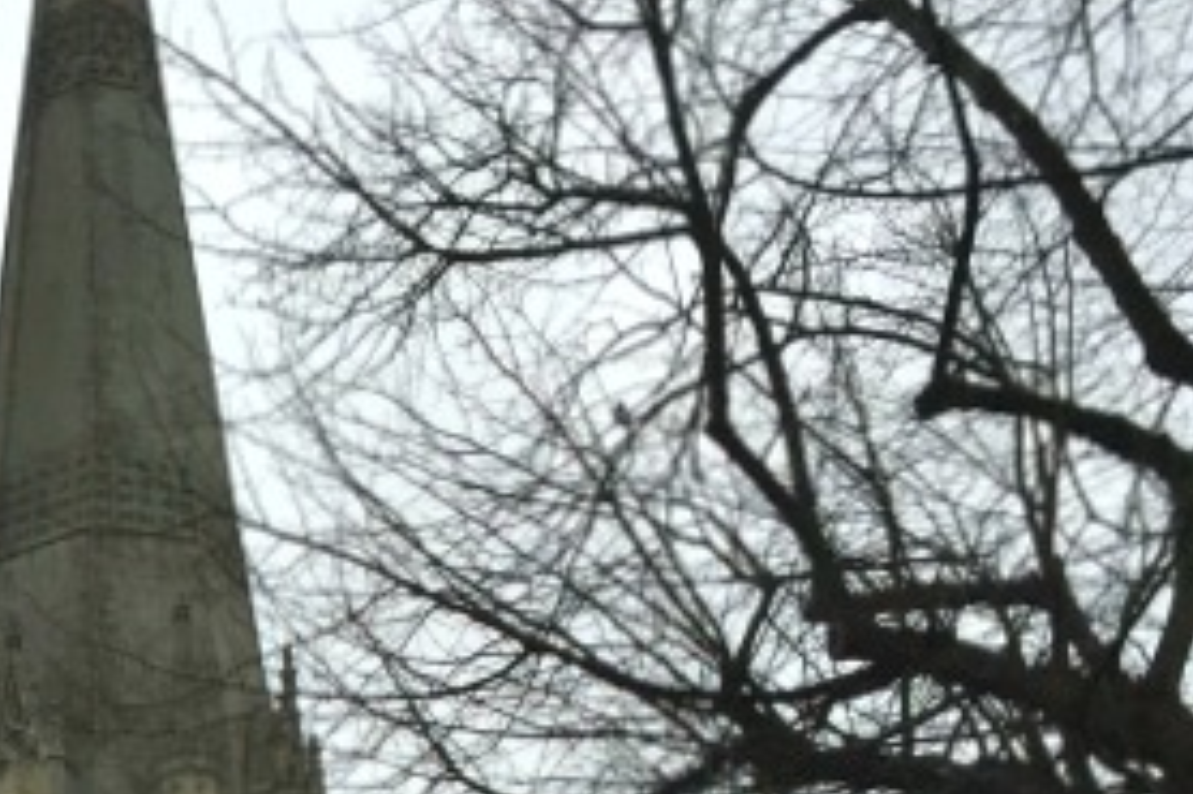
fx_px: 3544
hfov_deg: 17.6
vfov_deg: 11.8
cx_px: -463
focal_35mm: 107
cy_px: 1457
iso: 32
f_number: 2.2
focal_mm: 4.15
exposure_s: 1/573
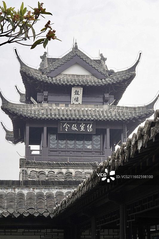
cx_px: 80
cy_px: 120
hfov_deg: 17.1
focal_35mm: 80
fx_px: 530
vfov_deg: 25.4
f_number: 16
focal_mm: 80
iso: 320
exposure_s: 1/200
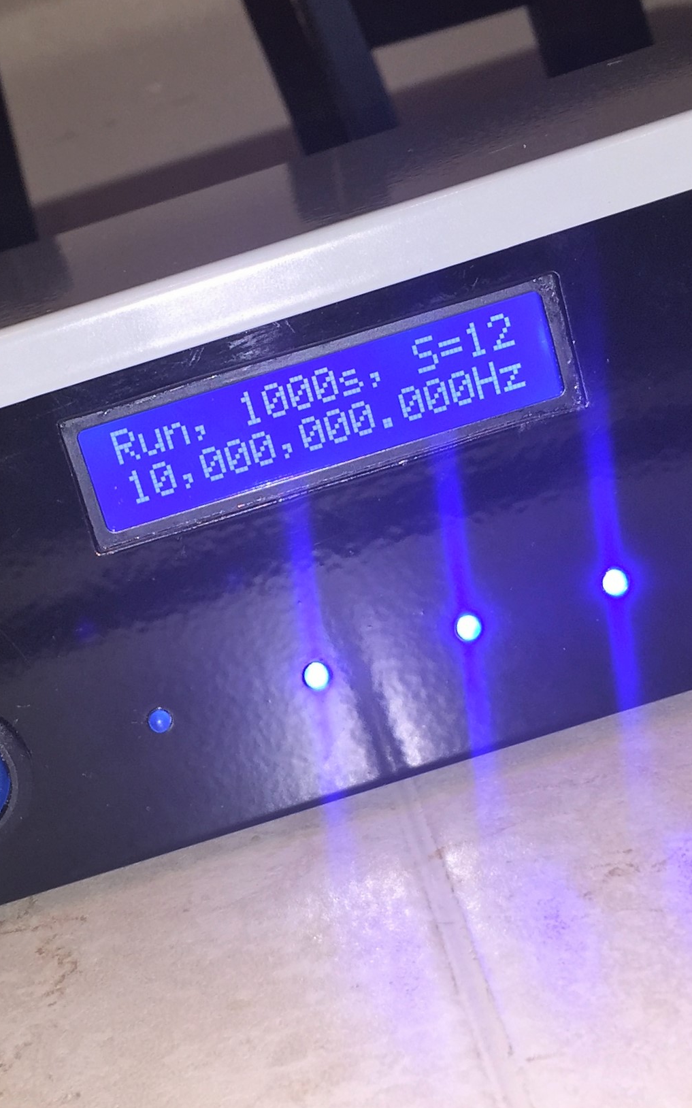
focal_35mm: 42
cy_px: 551
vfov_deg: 47.2
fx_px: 1268
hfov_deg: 30.5
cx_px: 357
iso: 32
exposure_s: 1/49
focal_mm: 4.15
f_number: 2.2
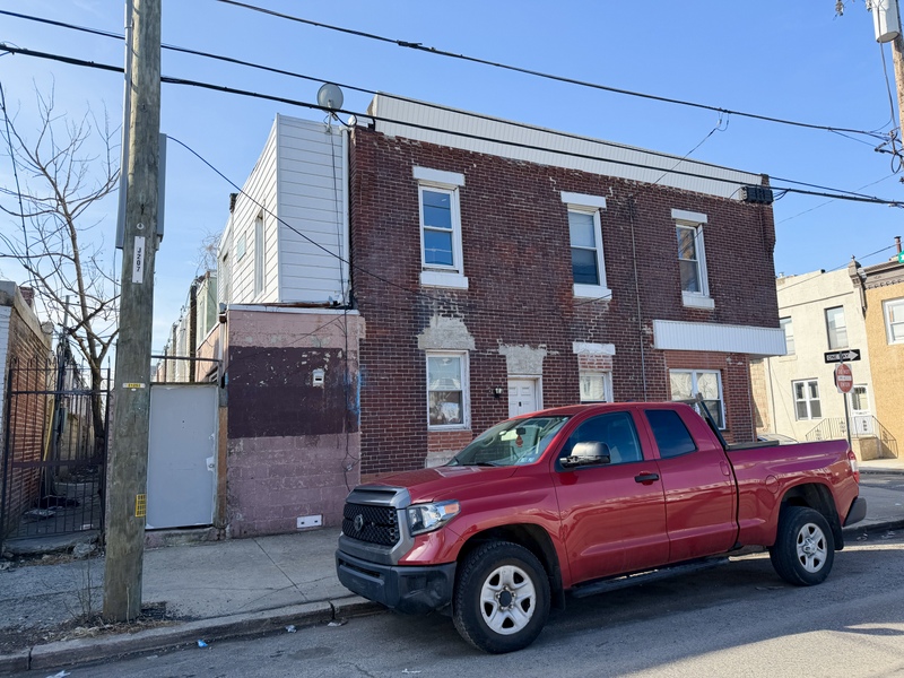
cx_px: 452
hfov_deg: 71.6
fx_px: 627
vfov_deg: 56.8
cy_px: 339
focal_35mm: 24
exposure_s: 1/2445
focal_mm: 6.76
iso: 80
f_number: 1.78
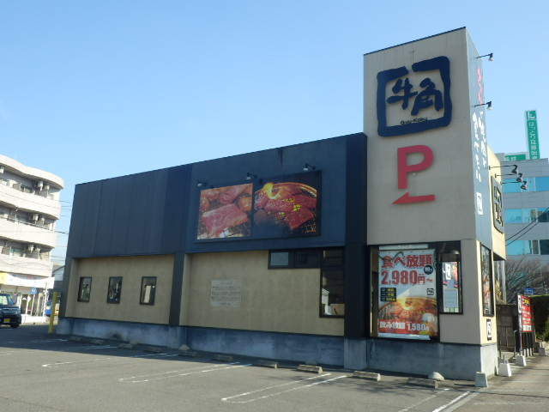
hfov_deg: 50.1
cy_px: 206
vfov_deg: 38.7
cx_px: 274
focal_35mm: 37
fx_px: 587
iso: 80
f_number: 3.9
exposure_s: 1/400
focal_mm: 6.6
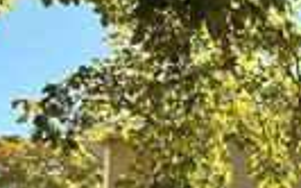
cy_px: 248
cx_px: 446
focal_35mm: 50
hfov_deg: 27.9
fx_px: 410
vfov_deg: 22.8
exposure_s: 1/1033
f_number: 2.2
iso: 50
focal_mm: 2.22
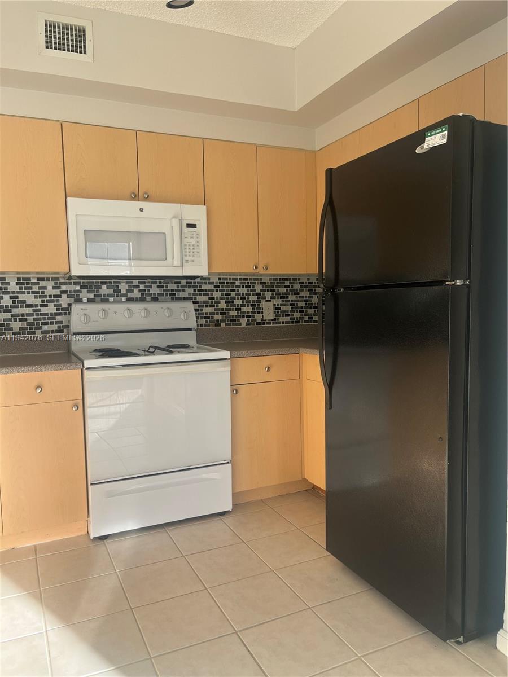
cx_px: 254
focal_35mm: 26
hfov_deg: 53.1
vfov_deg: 67.3
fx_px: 509
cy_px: 338
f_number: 1.6
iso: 40
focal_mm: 5.1
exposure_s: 1/174
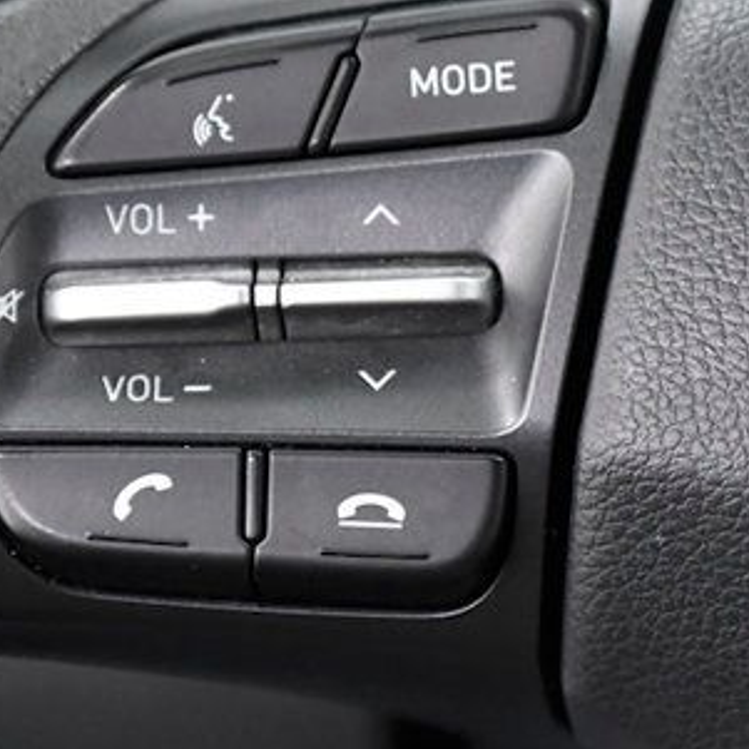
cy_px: 290
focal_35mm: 208
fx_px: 5092
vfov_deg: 8.4
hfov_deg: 8.4
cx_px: 341
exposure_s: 1/400
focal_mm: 48
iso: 2500
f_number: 3.5
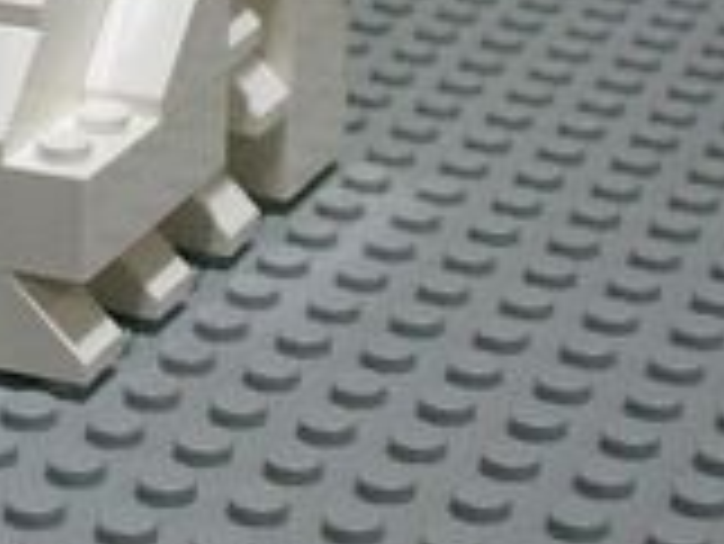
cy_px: -229
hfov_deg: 13.0
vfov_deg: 9.7
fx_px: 3119
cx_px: -94
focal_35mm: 149
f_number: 3.1
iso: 400
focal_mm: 8.2
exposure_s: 1/25
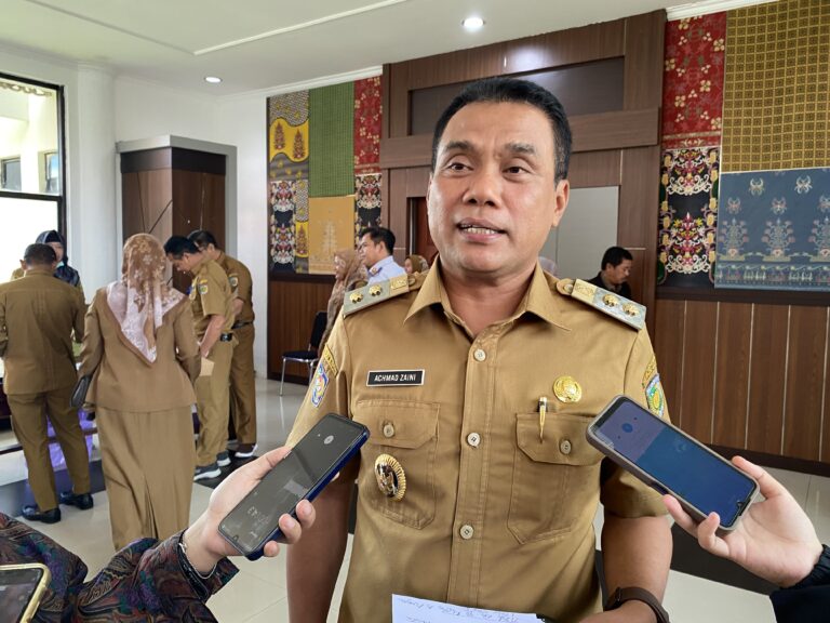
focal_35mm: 26
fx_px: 623
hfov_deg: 67.3
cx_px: 415
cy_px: 312
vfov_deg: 53.1
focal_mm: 4.25
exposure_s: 1/60
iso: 160
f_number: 1.8
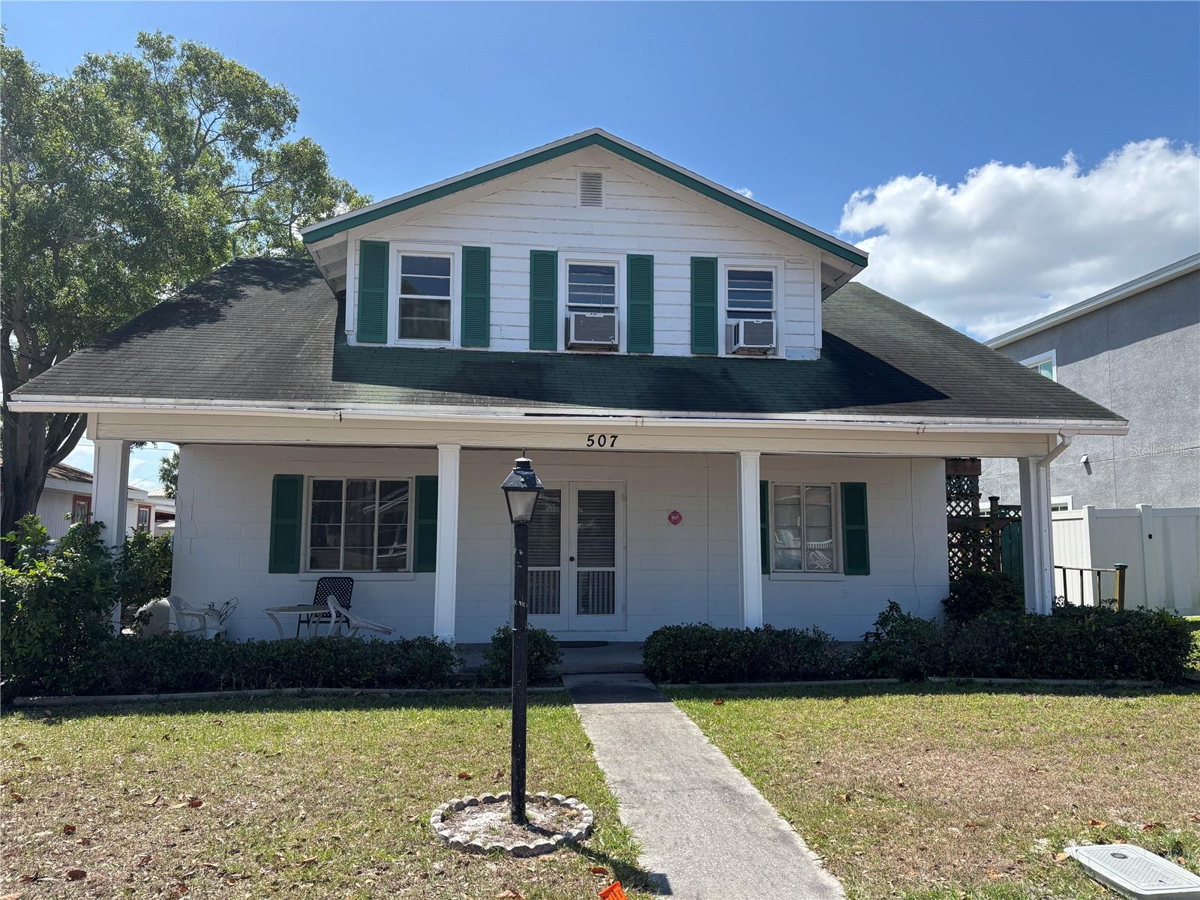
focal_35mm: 26
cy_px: 450
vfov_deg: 53.1
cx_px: 600
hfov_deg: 67.3
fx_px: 901
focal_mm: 5.96
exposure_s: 1/2398
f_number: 1.6
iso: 50
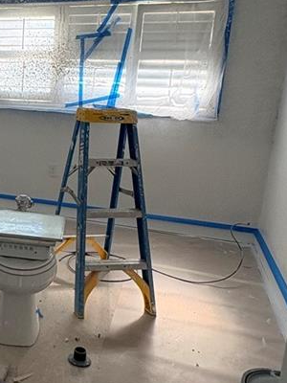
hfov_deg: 30.7
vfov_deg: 44.7
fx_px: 464
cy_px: 174
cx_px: -29
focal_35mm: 42
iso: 160
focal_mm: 2.22
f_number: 2.2
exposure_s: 1/99
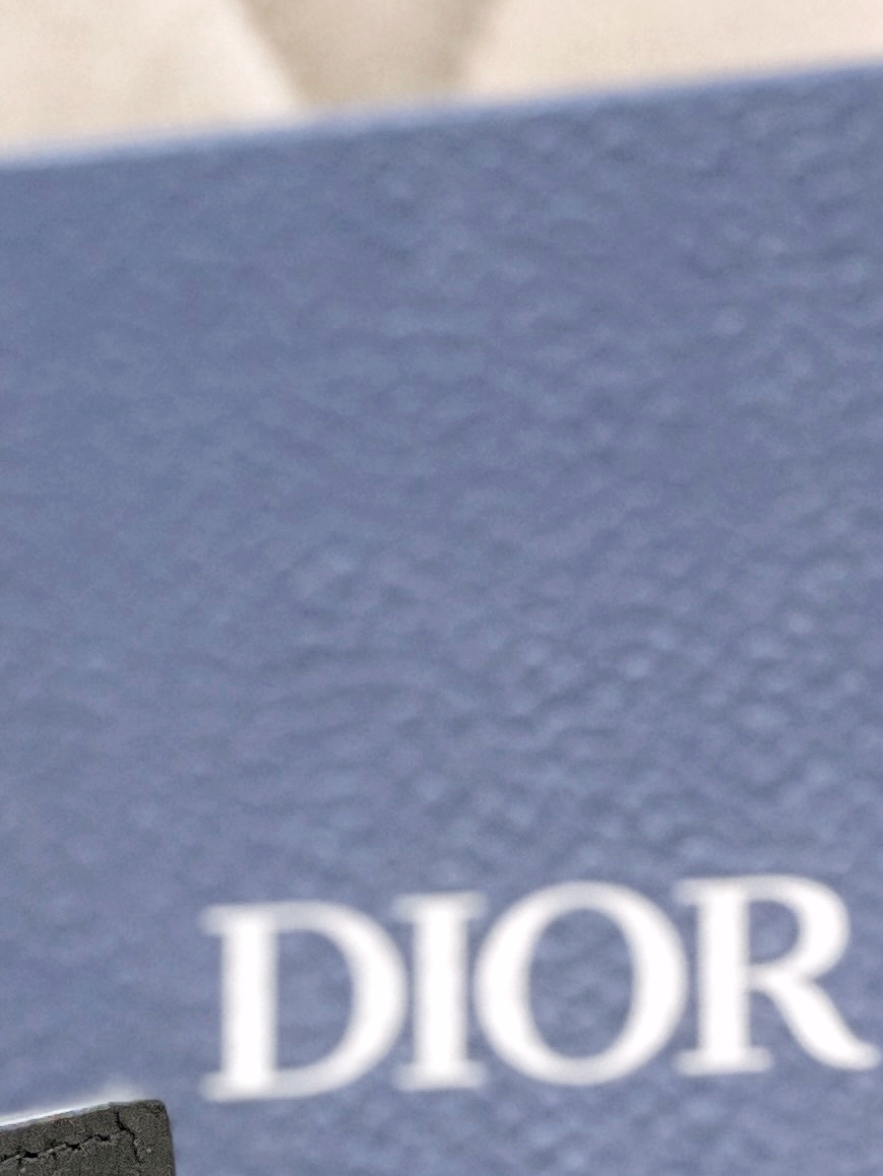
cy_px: 1384
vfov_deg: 10.7
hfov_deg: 8.0
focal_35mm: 181
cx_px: -488
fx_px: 6154
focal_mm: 6
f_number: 2
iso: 250
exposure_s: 1/100
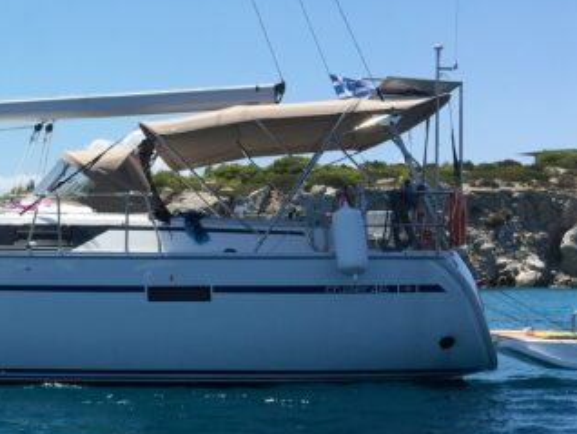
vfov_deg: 21.0
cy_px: 187
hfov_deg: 25.6
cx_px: -64
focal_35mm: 70
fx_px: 1168
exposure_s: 1/1876
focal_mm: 4.15
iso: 25
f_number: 2.2
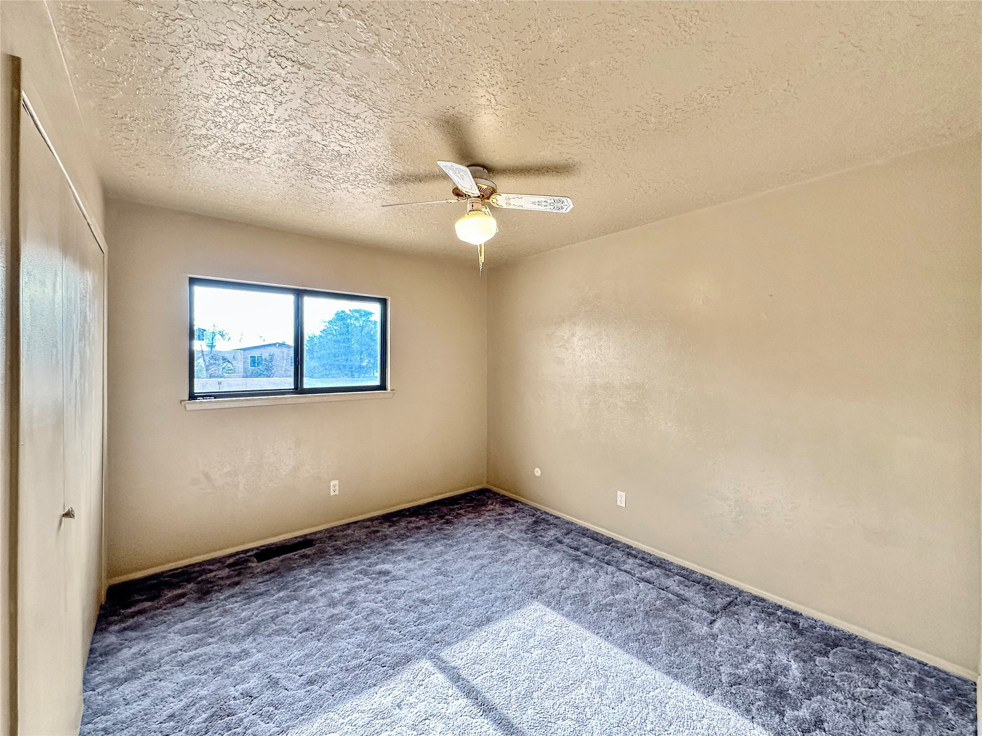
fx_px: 397
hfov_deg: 102.1
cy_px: 368
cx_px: 491
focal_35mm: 14
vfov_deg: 85.7
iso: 125
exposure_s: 1/120
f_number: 2.2
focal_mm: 2.22
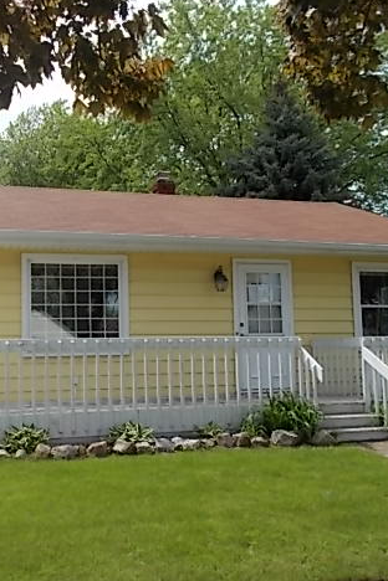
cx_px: 119
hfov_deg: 35.5
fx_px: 598
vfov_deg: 51.9
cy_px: 293
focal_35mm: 37
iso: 80
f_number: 3.2
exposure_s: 1/500
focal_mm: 4.6
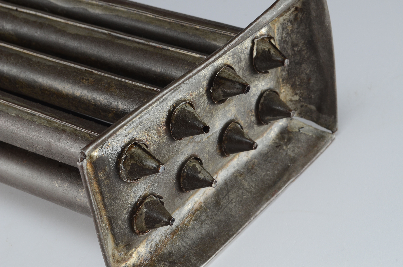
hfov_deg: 24.7
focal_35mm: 82
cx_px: 202
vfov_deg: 16.5
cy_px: 134
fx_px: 922
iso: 320
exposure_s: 1/80
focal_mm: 55
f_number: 18
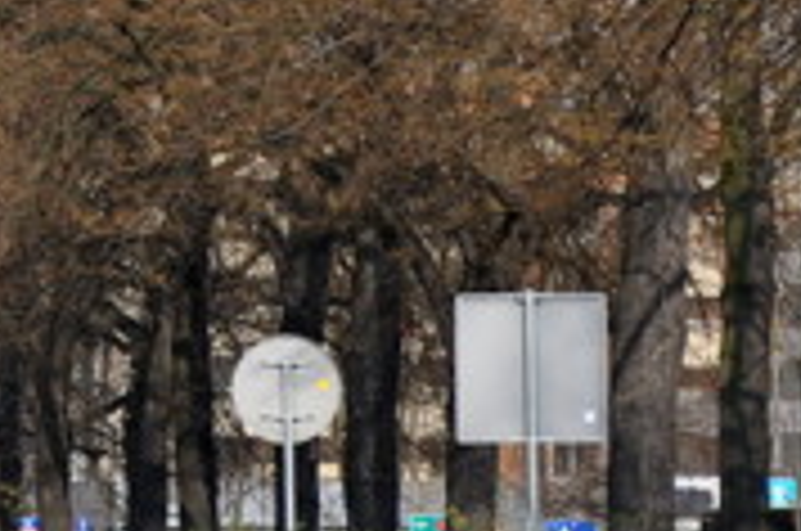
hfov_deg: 4.8
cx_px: -1030
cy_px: 153
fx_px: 9273
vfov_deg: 3.3
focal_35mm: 418
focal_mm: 55
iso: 200
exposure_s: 1/320
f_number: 9
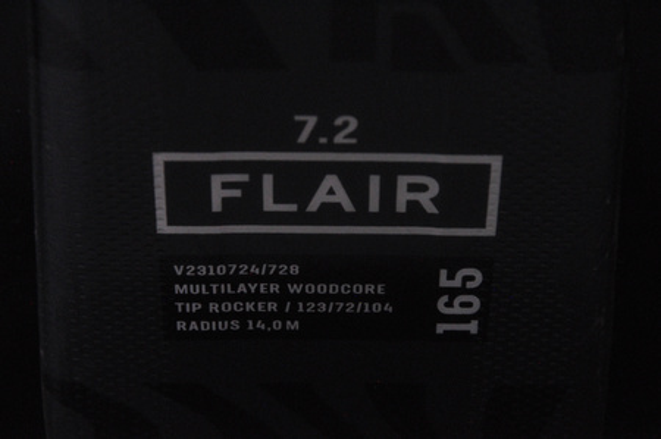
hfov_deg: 13.1
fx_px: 2889
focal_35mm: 158
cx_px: 330
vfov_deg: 8.7
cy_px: 220
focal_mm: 105
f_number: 8
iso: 3200
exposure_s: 1/125
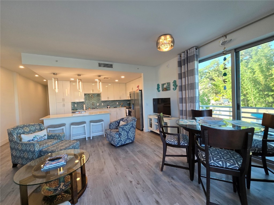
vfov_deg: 89.9
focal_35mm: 13
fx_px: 103
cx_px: 137
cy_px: 102
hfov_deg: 106.2
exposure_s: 1/120
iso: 80
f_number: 2.2
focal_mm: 2.2
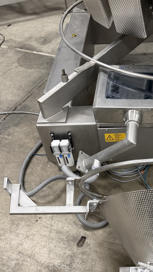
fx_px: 288
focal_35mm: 40
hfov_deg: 28.5
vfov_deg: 50.2
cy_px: 163
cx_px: 140
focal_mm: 6.76
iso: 320
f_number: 1.78
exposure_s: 1/50
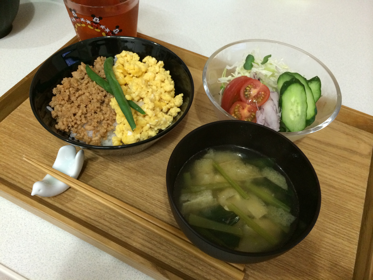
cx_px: 186
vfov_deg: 46.8
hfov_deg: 60.0
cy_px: 140
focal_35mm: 30
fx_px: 323
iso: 320
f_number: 2.2
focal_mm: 4.12
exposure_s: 1/24
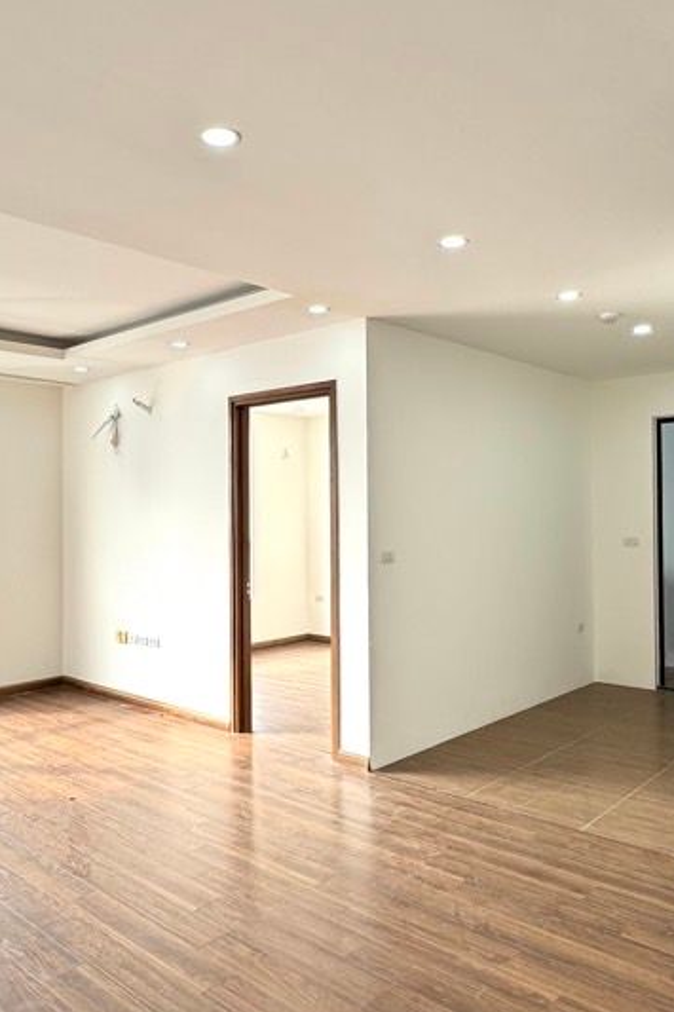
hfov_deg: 46.3
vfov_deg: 65.5
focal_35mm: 28
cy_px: 513
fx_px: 787
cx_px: 300
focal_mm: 2.22
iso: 40
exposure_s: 1/99
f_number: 2.2
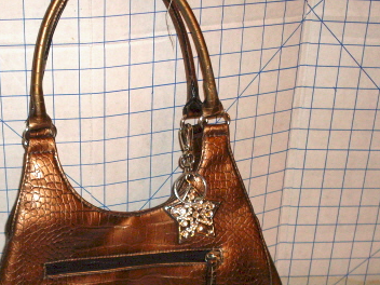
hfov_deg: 28.1
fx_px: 757
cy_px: 206
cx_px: 150
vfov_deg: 21.2
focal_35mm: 69
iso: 100
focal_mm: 6.3
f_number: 2.8
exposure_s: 1/45
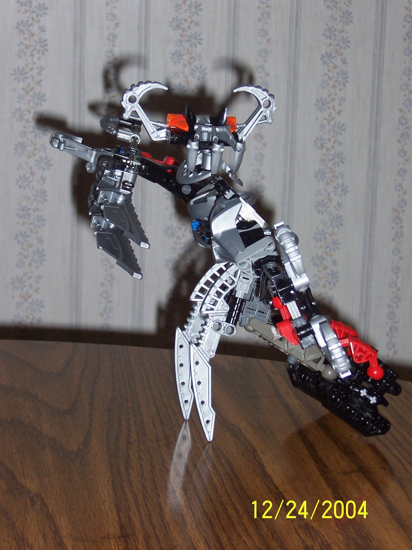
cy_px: 275
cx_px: 206
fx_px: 1809
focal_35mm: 114
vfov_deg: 17.3
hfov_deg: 13.0
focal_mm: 17.6
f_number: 4.8
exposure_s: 1/90
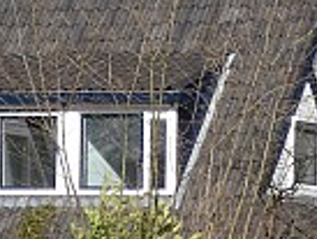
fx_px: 3749
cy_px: 265
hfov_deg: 4.8
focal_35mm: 409
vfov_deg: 3.6
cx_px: 440
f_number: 4.3
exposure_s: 1/640
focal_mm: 12.5
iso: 80
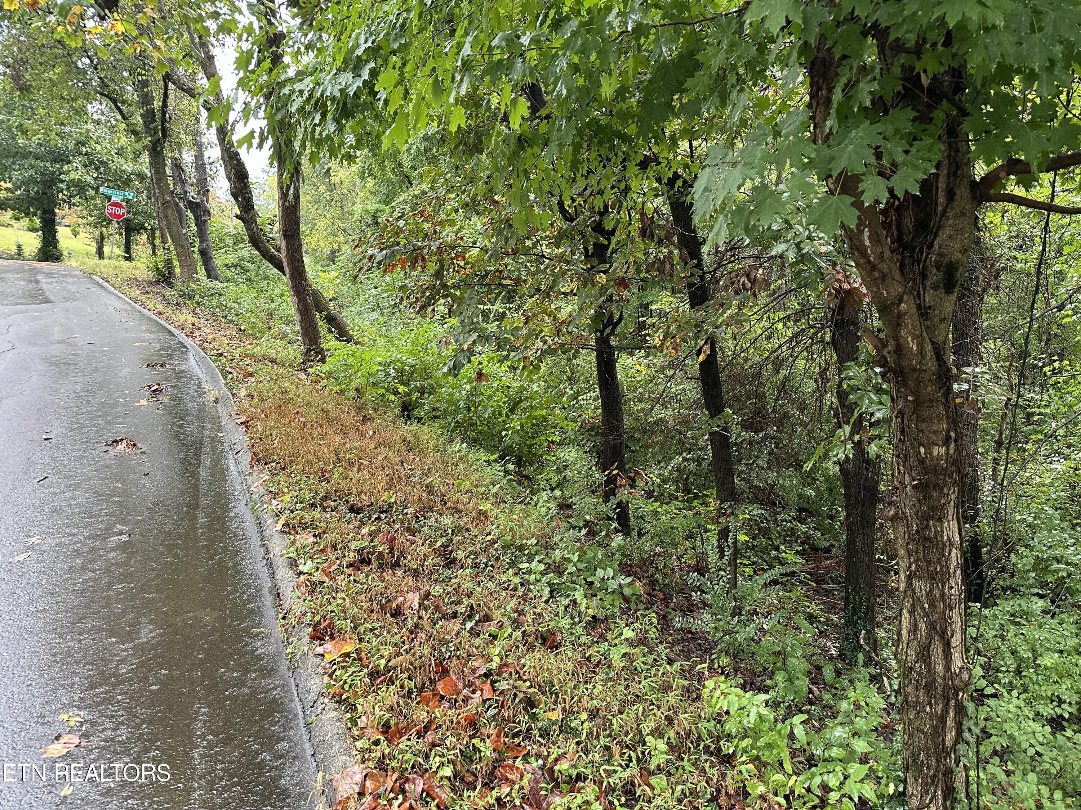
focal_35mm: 24
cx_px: 540
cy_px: 405
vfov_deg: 56.8
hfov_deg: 71.6
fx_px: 749
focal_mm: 6.86
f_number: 1.78
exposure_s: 1/114
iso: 250
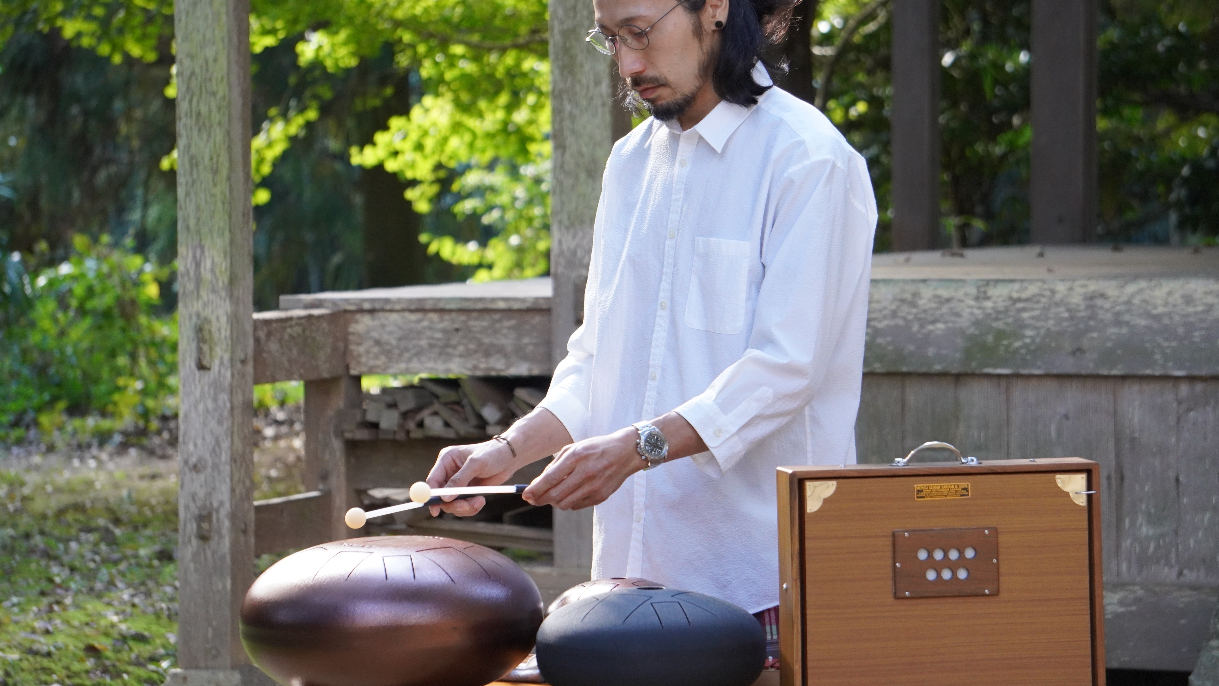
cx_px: 610
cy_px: 283
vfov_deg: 7.2
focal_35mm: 169
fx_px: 5448
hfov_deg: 12.8
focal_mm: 107
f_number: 5.6
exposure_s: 1/200
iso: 2000
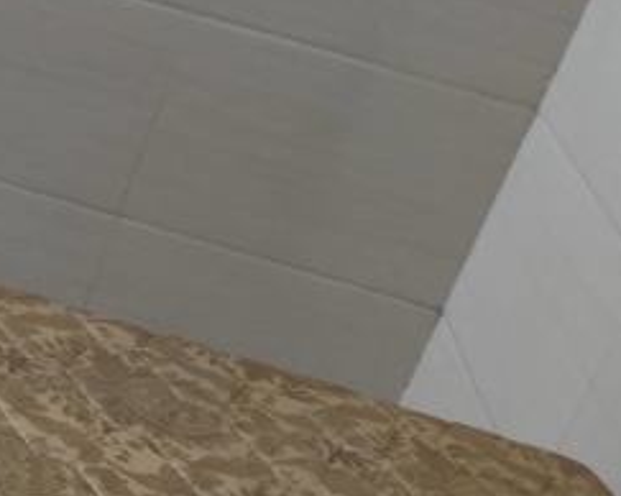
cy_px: 24
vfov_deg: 14.7
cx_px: -302
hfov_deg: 16.9
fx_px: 1892
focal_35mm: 103
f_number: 1.69
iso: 808
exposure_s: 1/50
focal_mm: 6.72
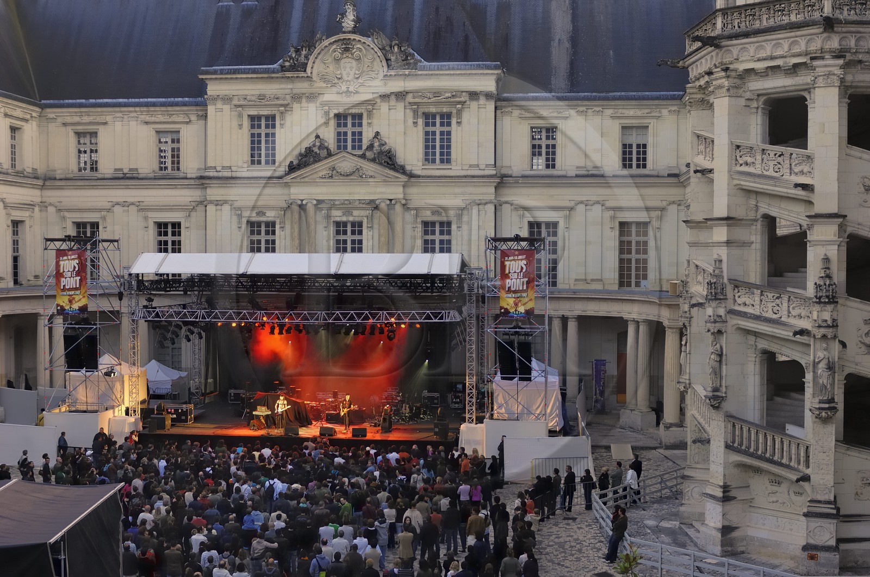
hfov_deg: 46.5
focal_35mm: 42
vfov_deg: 31.8
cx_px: 435
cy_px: 288
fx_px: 1014
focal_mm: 28
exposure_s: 1/10
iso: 100
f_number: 4
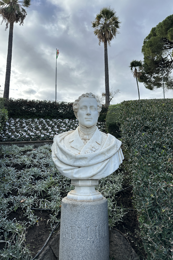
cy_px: 130
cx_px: 89
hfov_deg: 51.3
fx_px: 180
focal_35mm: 25
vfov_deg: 71.5
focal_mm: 6.86
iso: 80
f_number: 1.78
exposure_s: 1/1664
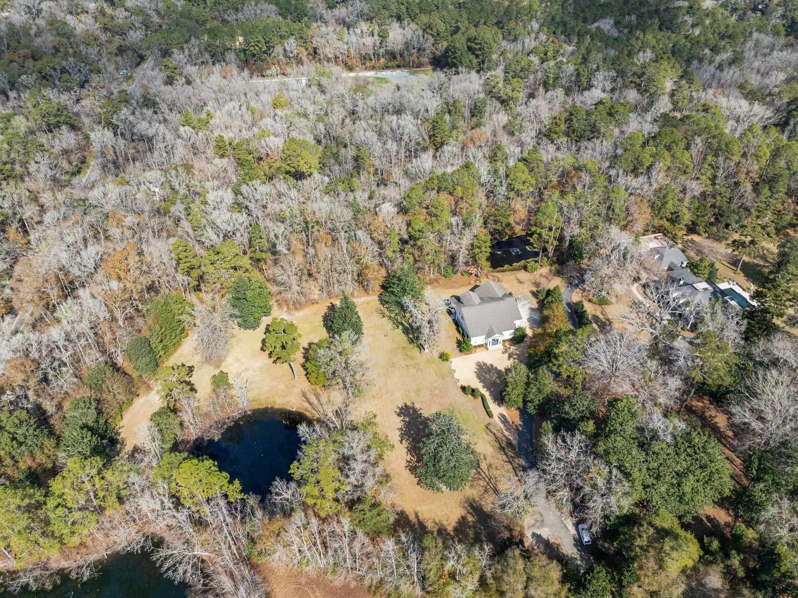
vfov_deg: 56.8
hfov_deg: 71.6
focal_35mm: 24
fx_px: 553
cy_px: 299
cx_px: 399
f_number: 2.8
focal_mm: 12.29
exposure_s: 1/400
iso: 100
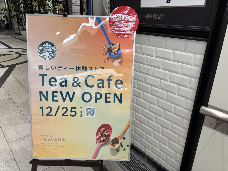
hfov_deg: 67.3
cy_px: 86
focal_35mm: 26
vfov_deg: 53.1
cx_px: 114
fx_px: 171
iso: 125
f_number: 1.6
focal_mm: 5.96
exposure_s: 1/120
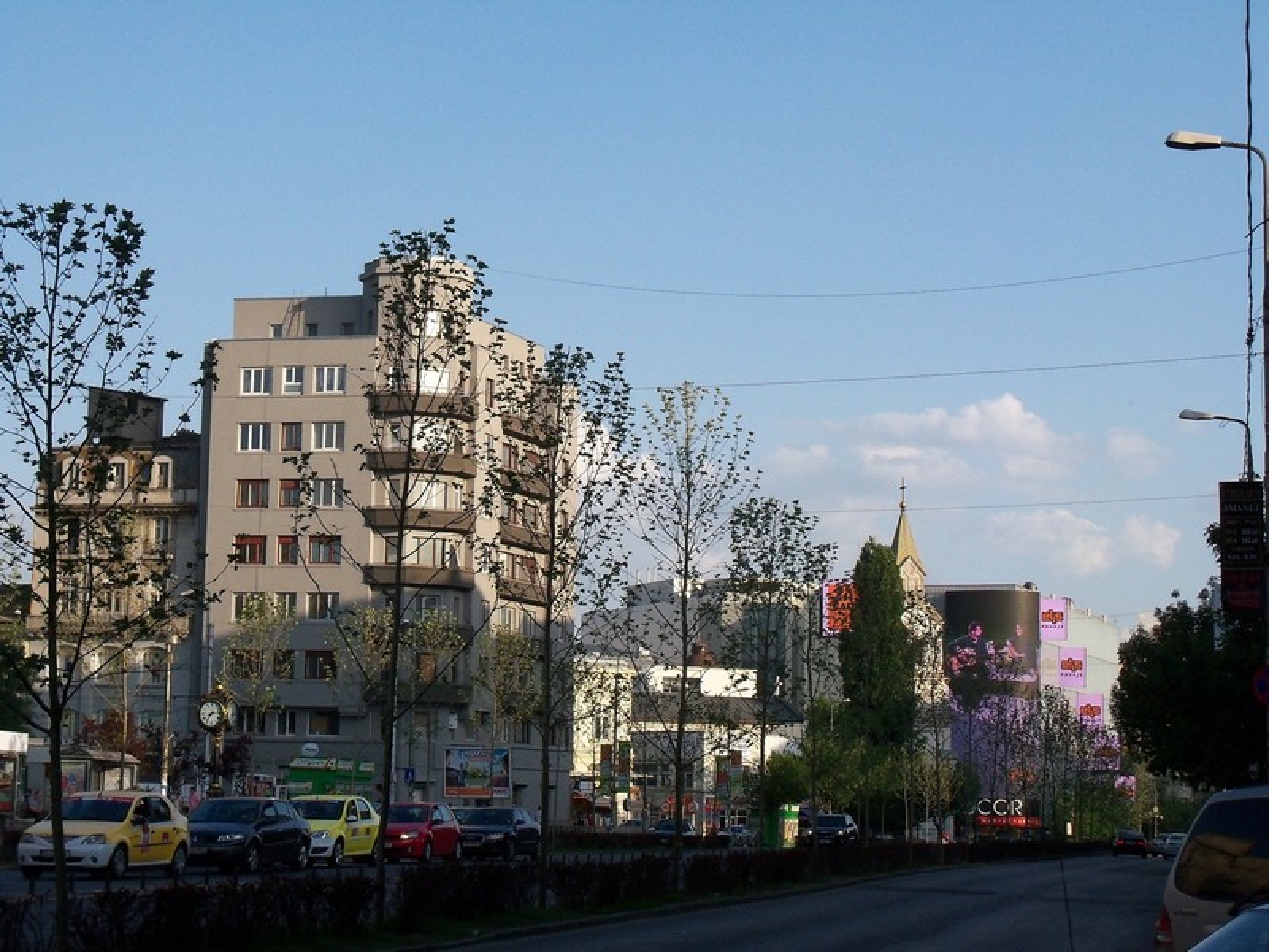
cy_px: 476
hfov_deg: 27.8
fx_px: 2566
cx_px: 634
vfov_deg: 21.0
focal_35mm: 70
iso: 200
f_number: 4.1
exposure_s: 1/1000
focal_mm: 12.3
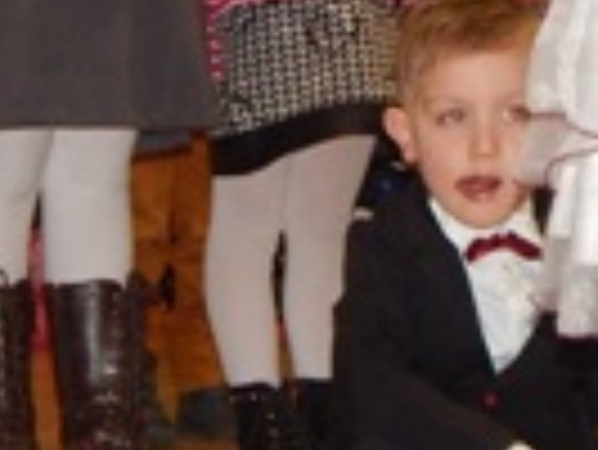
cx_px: 477
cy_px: -531
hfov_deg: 8.7
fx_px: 3942
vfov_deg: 6.3
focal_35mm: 228
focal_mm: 6.8
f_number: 3.4
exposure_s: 1/30
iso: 250
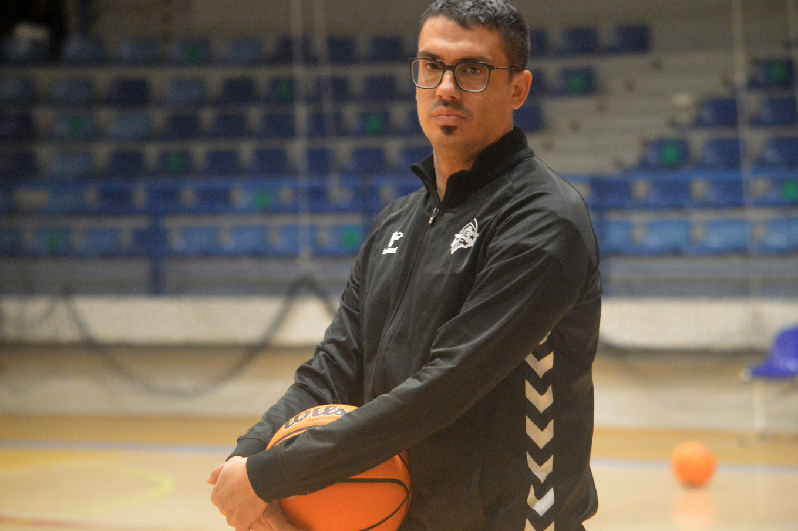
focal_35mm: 192
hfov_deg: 10.7
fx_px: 4253
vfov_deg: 7.1
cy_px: 265
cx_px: 417
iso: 4500
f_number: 4.8
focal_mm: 116
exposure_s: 1/320
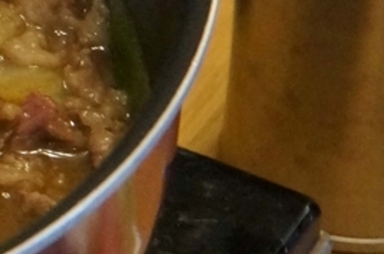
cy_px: -15
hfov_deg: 3.9
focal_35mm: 513
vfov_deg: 2.7
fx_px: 5462
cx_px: -650
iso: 3200
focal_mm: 57
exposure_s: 1/100
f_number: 5.6
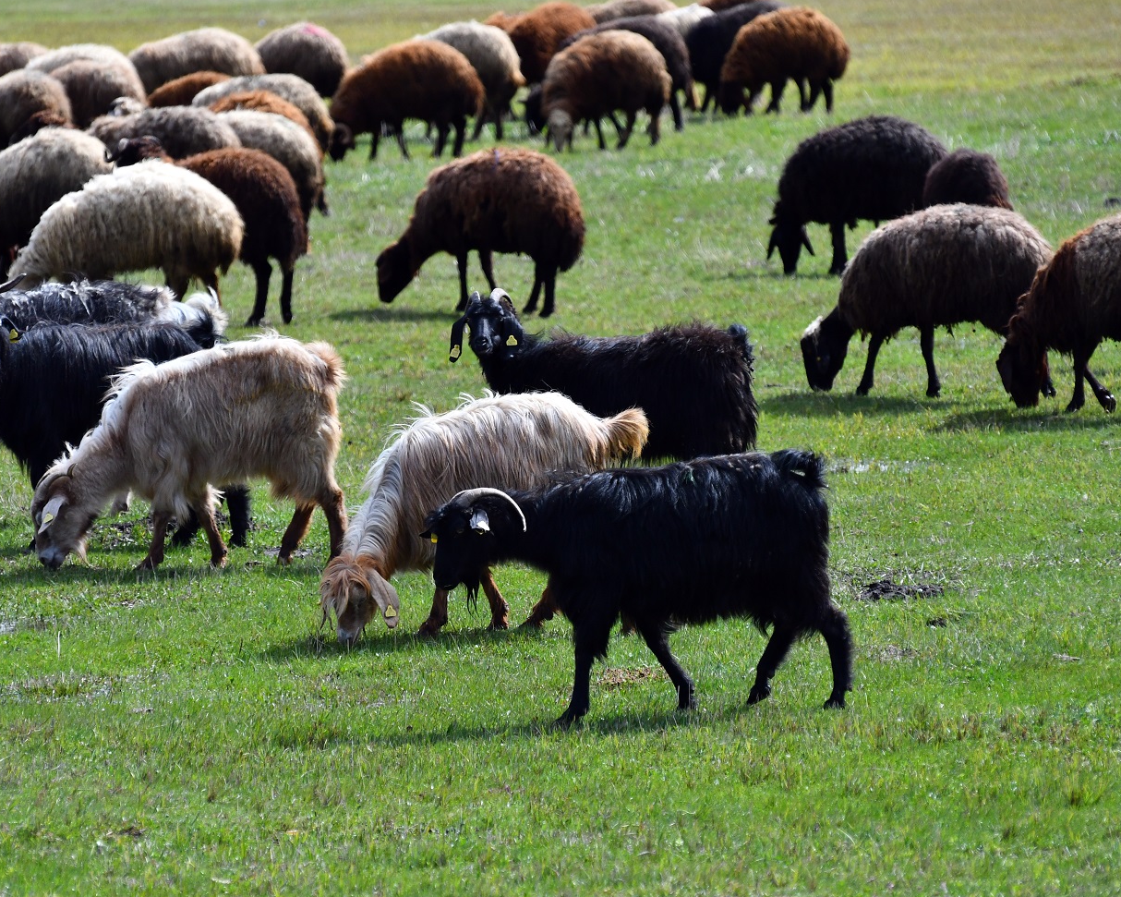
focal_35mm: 339
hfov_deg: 5.7
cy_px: 449
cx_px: 454
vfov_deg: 4.6
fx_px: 11246
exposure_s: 1/3200
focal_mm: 200
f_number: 5.3
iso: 720
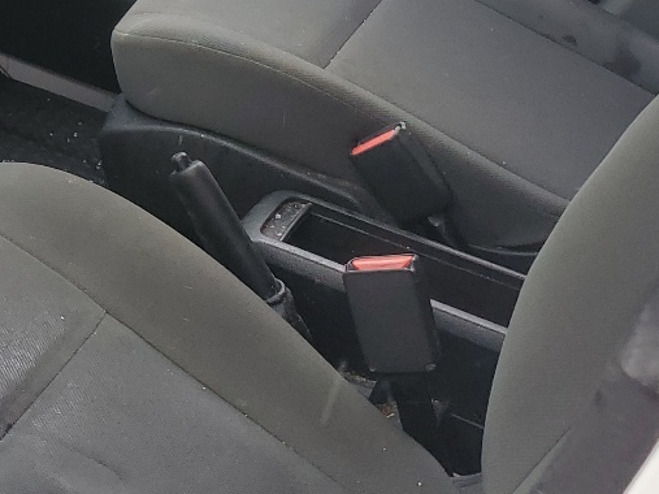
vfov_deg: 17.4
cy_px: -43
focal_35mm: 82
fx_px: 1561
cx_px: -127
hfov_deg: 22.1
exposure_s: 1/200
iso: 50
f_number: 1.5
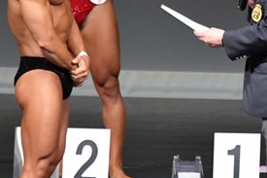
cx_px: 267
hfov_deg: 2.3
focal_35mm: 887
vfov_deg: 1.5
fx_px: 6574
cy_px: 69
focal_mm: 210
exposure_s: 1/400
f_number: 5.6
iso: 5000
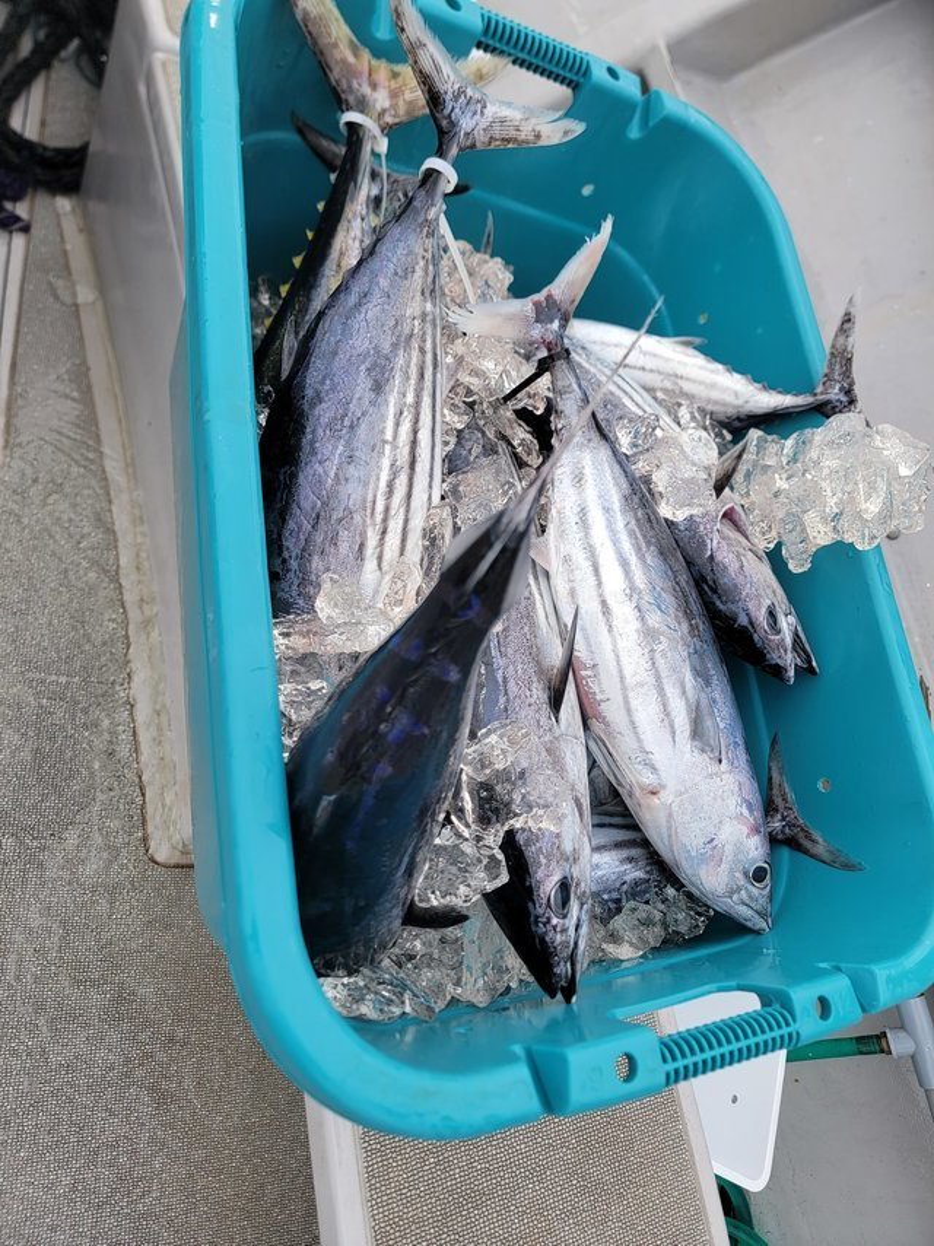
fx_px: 864
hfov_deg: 56.8
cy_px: 623
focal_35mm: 24
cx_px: 467
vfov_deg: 71.6
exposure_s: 1/306
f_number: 1.8
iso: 16
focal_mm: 6.7
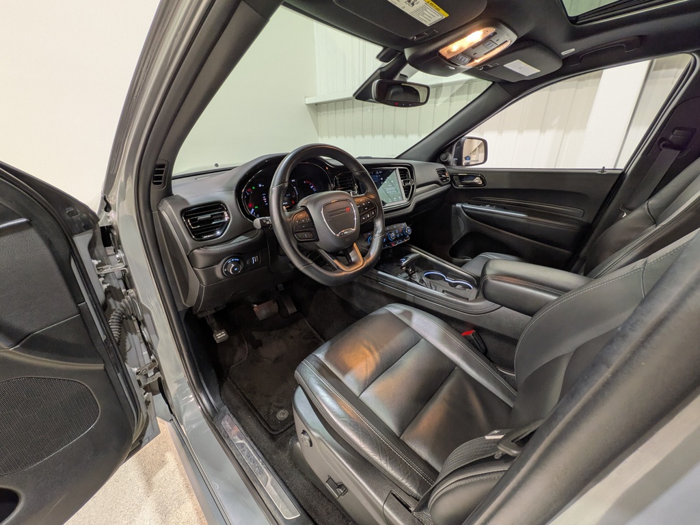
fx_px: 283
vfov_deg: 85.7
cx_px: 350
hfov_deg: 102.1
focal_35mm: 14
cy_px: 262
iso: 62
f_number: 2.2
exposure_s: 1/25
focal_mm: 1.83
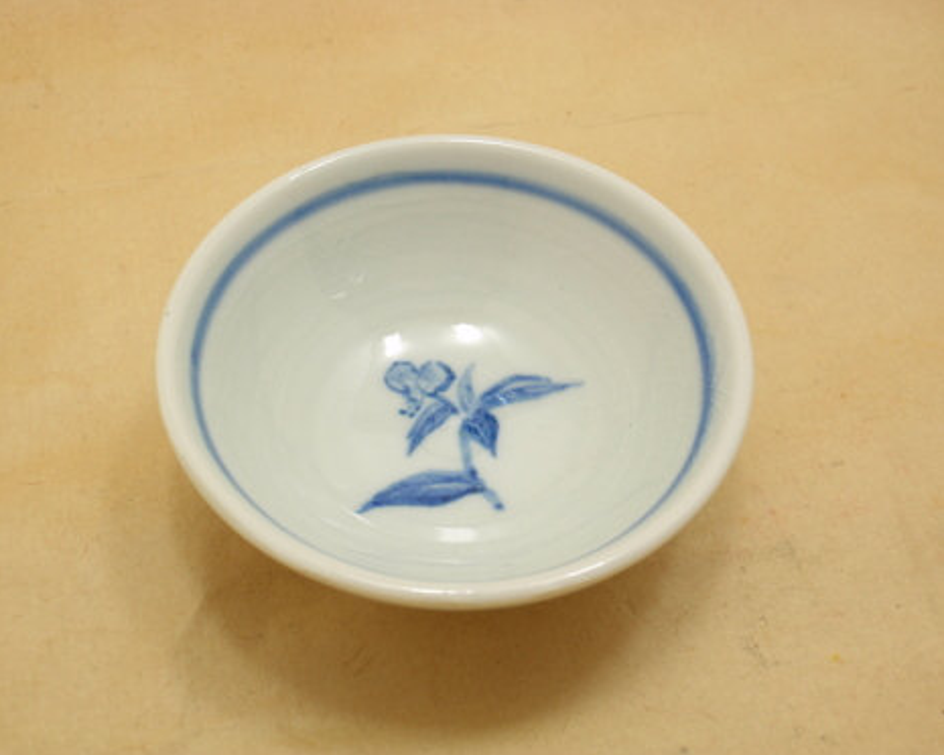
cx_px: 439
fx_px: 1173
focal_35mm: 42
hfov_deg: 43.8
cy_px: 379
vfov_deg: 35.7
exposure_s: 1/60
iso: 64
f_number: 3.9
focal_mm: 7.25
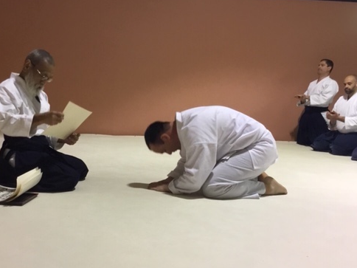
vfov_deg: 35.0
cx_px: 158
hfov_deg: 45.7
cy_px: 163
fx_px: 423
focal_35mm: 41
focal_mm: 3.3
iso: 100
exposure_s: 1/30
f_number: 2.4
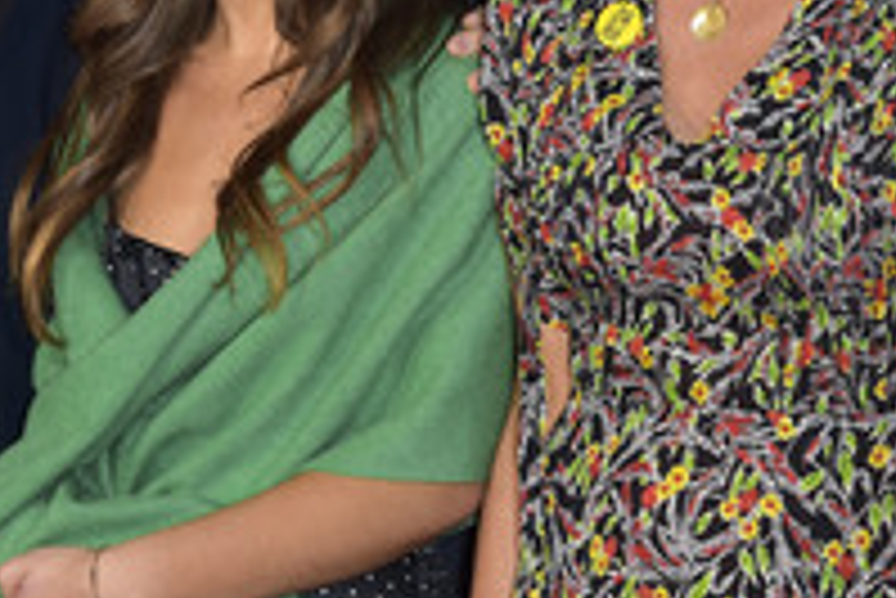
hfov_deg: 10.7
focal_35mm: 192
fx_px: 4782
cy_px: 22
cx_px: 356
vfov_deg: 7.1
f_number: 6.3
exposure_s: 1/200
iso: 640
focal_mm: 85
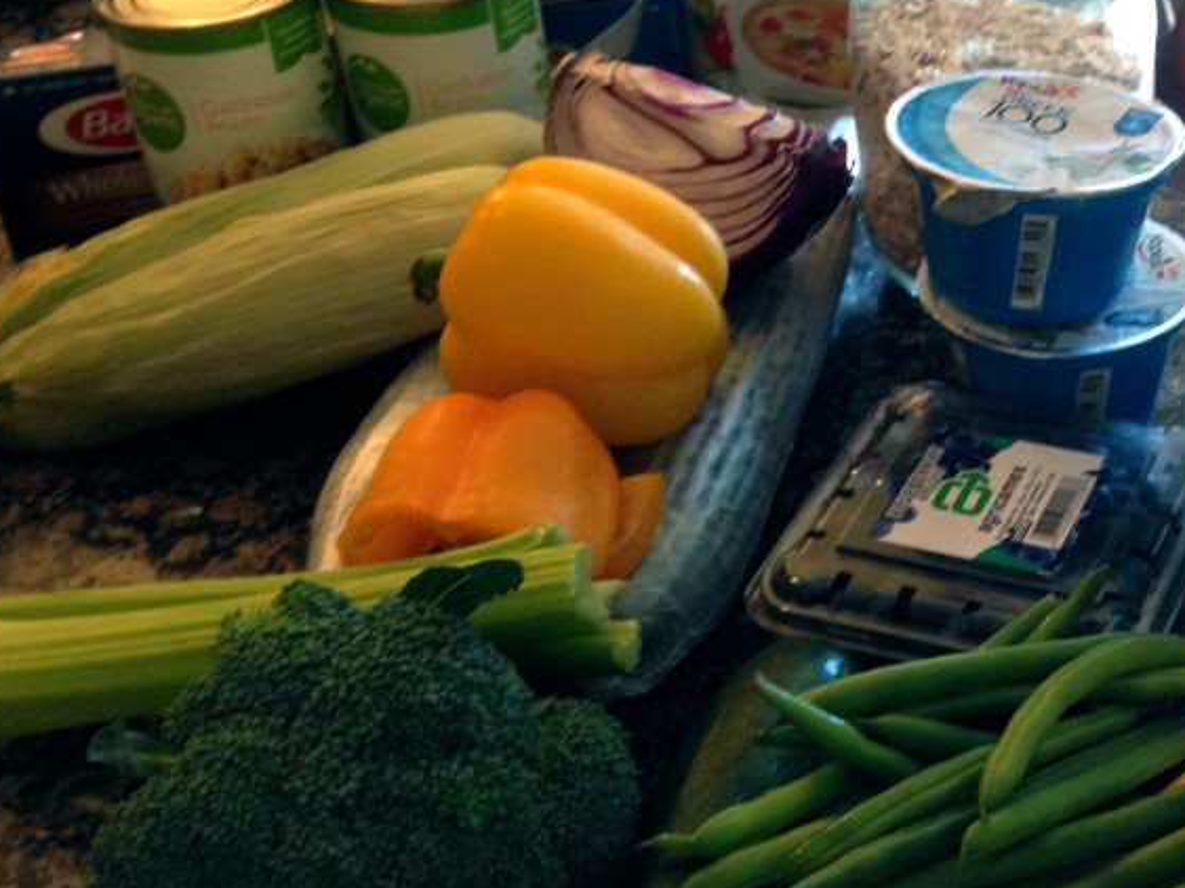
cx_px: 1012
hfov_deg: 31.0
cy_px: 524
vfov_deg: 24.4
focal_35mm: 60
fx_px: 2054
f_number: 2.4
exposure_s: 1/20
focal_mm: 4.12
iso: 160
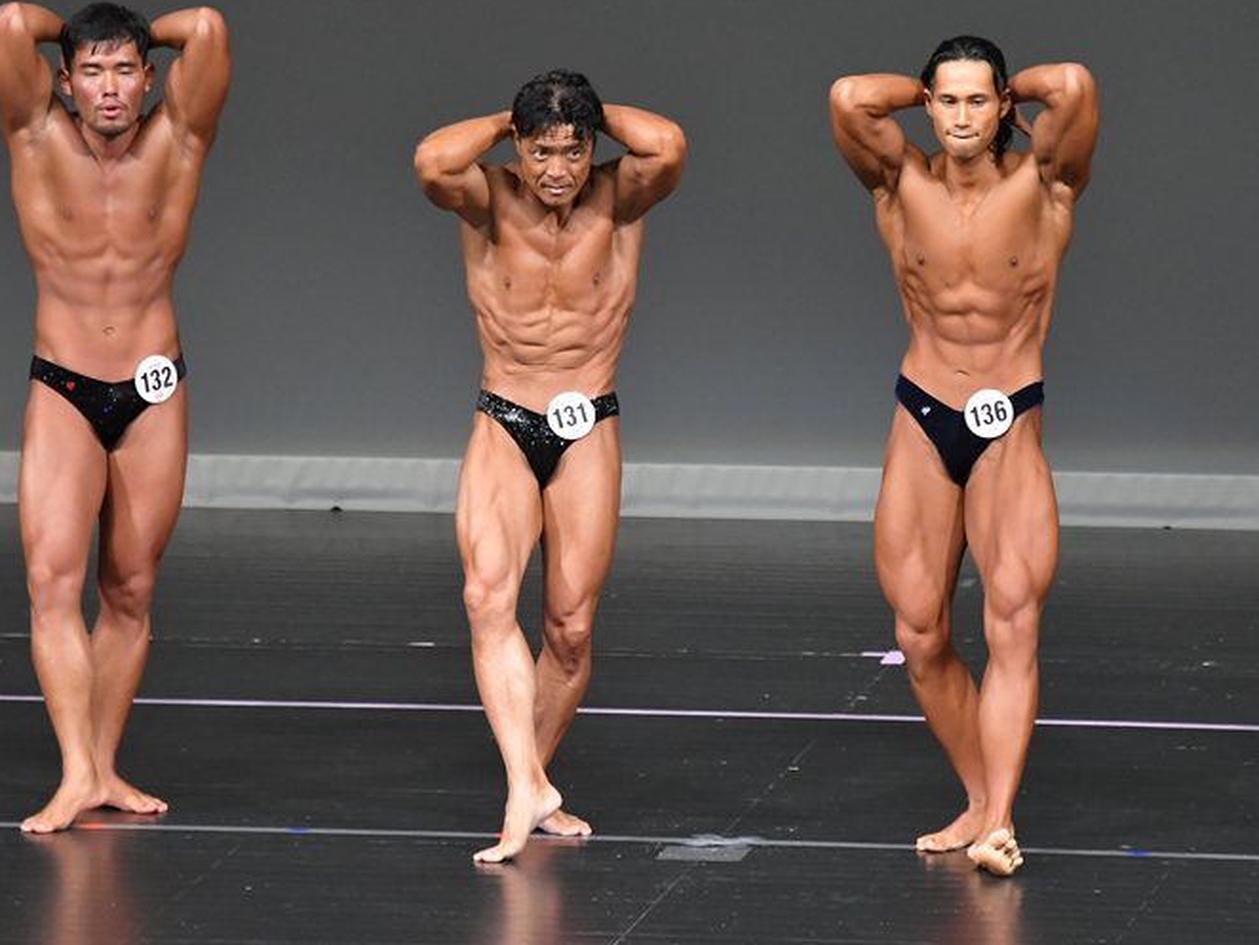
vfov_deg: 3.8
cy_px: 466
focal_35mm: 388
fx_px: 14117
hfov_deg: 5.1
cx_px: 672
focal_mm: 230
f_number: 5.6
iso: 5000
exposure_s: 1/400
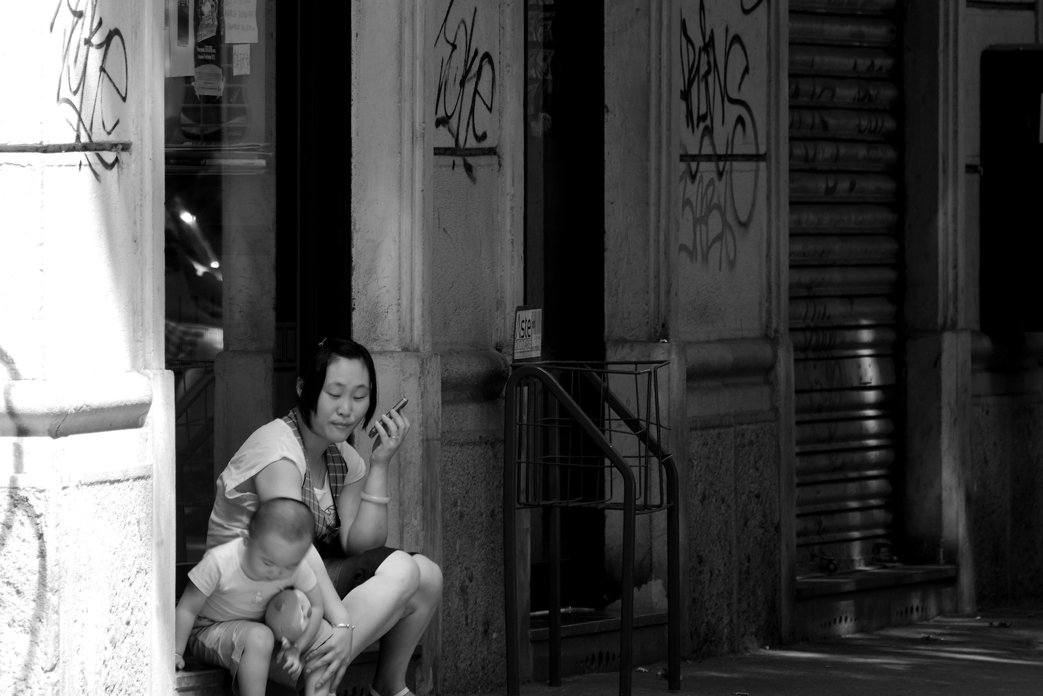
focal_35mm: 406
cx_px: 503
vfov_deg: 3.4
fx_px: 11764
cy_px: 395
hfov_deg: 5.1
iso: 200
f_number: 6.7
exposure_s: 1/70
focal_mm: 230
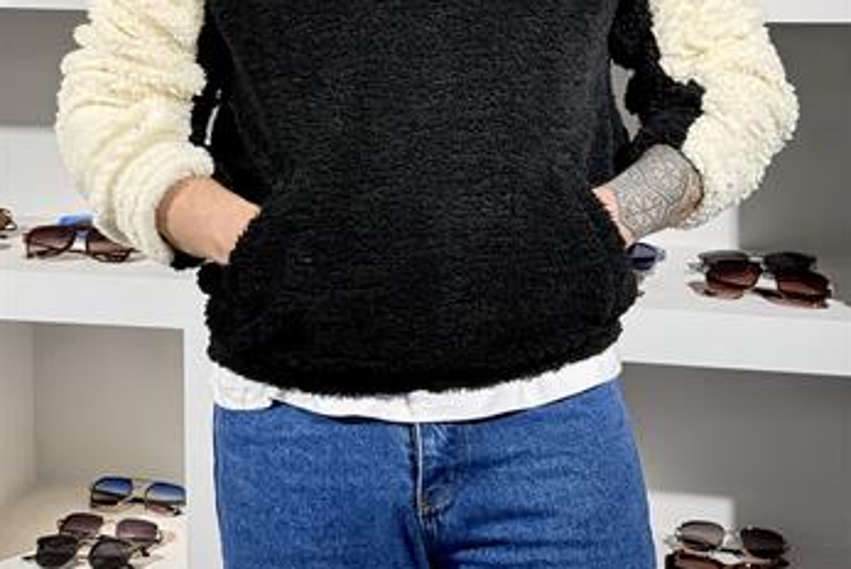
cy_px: 17
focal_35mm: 67
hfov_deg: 30.1
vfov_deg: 19.8
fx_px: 1585
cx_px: 427
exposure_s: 1/100
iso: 80
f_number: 1.78
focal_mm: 6.76
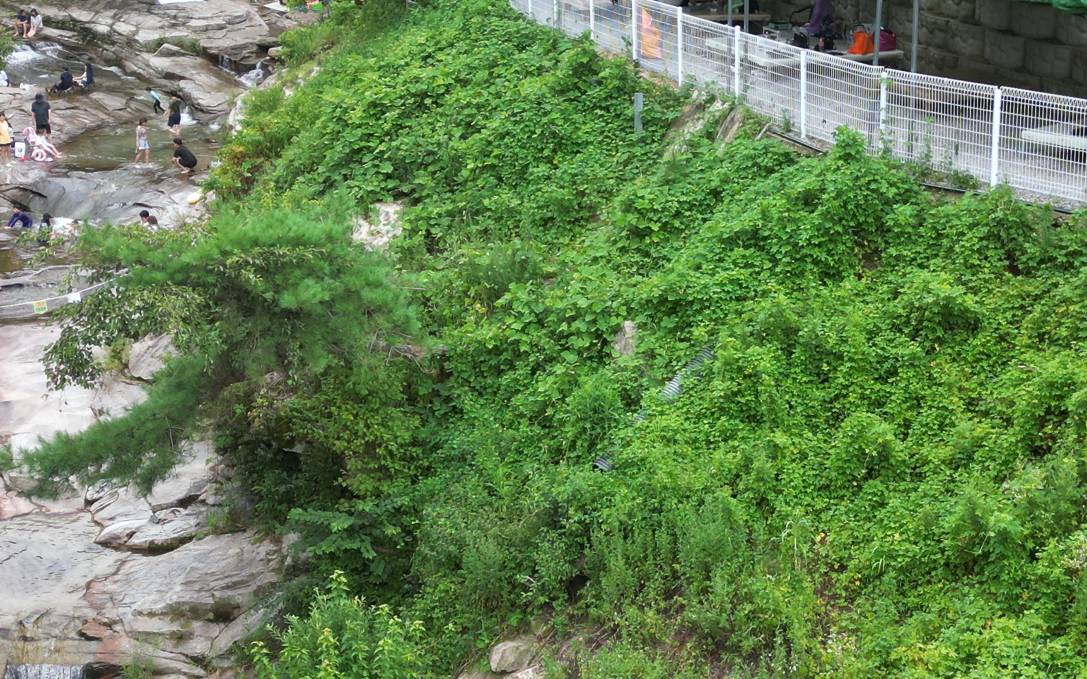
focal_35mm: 57
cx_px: 574
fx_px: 1689
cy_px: 354
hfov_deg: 35.7
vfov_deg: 22.7
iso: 110
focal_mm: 6.72
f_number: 1.7
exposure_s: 1/640
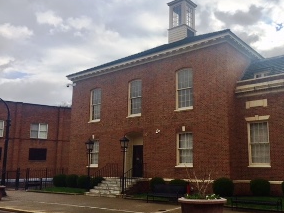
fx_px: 295
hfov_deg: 50.9
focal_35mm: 36
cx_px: 174
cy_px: 118
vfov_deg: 39.6
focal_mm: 4.15
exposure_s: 1/1582
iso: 32
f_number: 2.2
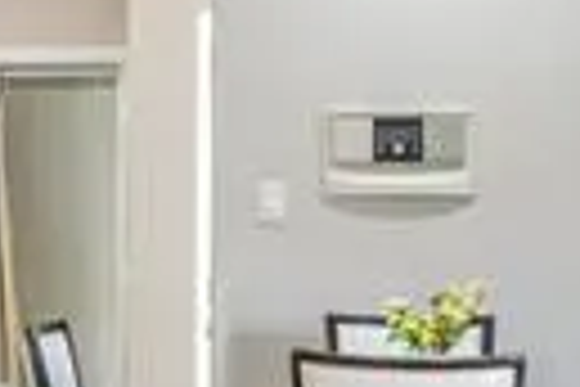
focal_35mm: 143
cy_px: 369
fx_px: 2304
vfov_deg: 9.5
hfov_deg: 13.4
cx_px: -346
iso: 250
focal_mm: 18
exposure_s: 1/2.5
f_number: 8
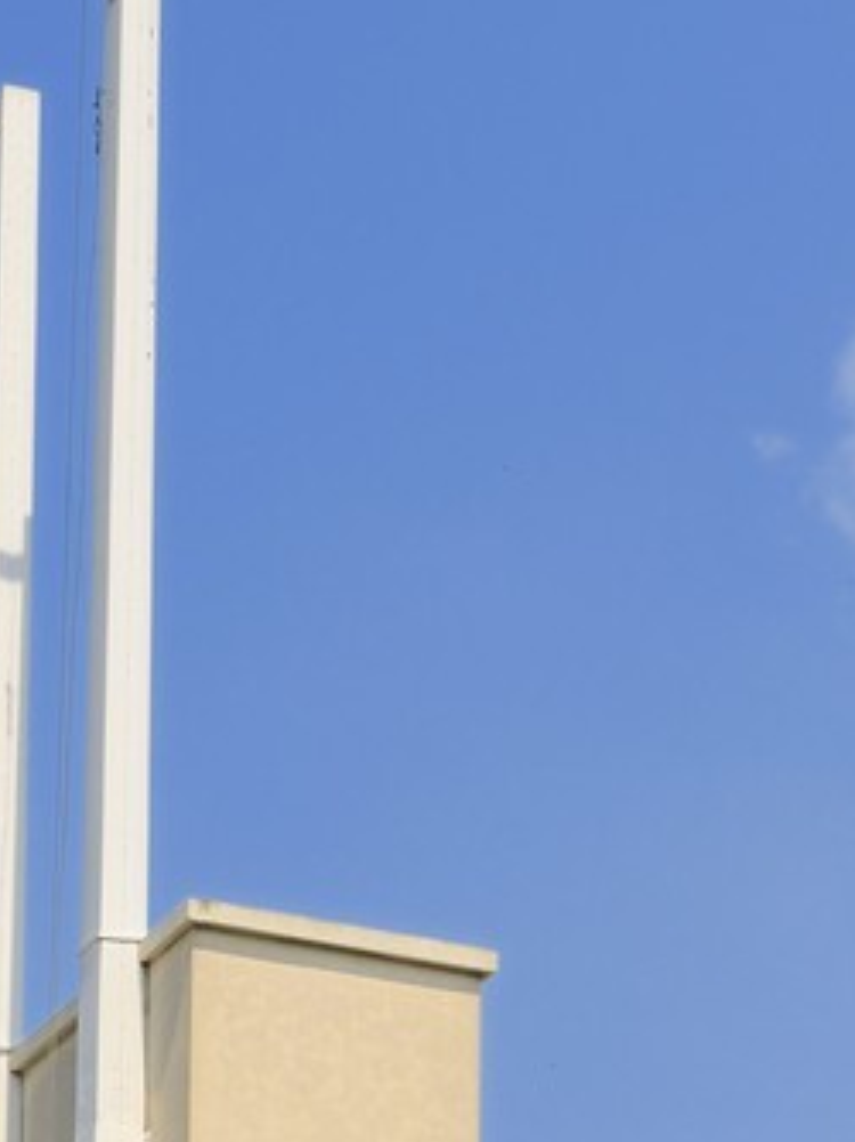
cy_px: 2294
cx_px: -412
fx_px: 10024
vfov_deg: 6.3
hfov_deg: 4.8
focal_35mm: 304
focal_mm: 66
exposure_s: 1/250
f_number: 10
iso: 100
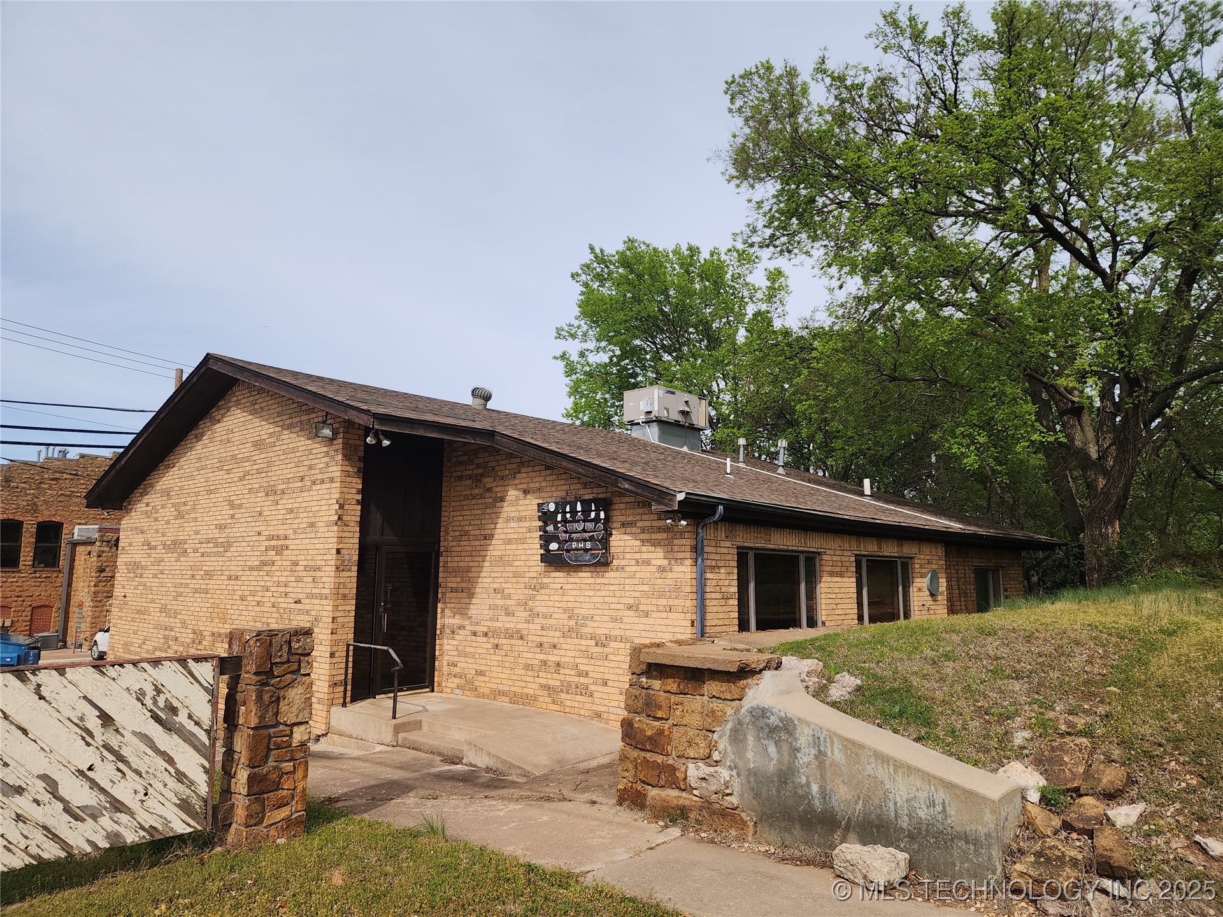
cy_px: 458
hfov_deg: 73.9
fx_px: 813
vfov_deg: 58.9
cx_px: 612
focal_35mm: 23
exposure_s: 1/1176
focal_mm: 6.4
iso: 12
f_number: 1.8
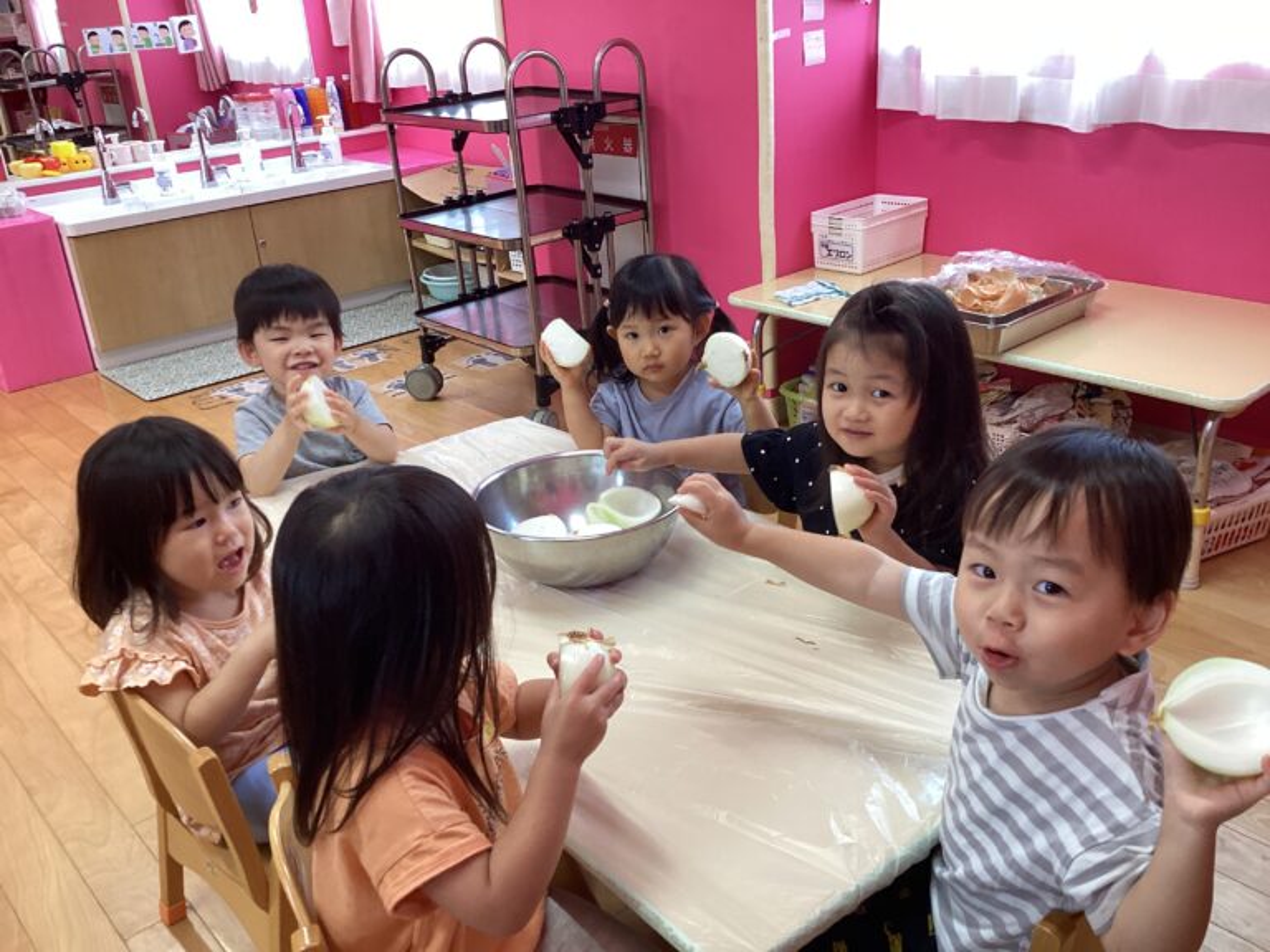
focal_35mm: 31
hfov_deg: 58.4
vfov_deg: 45.4
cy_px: 476
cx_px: 635
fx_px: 1137
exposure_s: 1/50
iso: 125
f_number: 2.4
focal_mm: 3.3
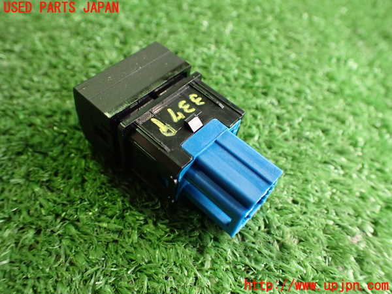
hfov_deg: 60.0
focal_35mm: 30
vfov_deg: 46.8
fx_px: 340
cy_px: 147
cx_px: 196
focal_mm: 5.4
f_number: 2.3
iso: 800
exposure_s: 1/100
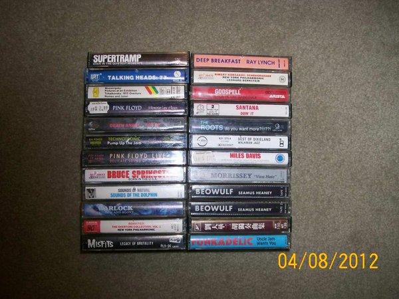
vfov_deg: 39.7
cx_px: 200
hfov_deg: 51.4
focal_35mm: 36
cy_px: 150
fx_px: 415
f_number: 2.7
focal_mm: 6
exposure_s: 1/64
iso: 80
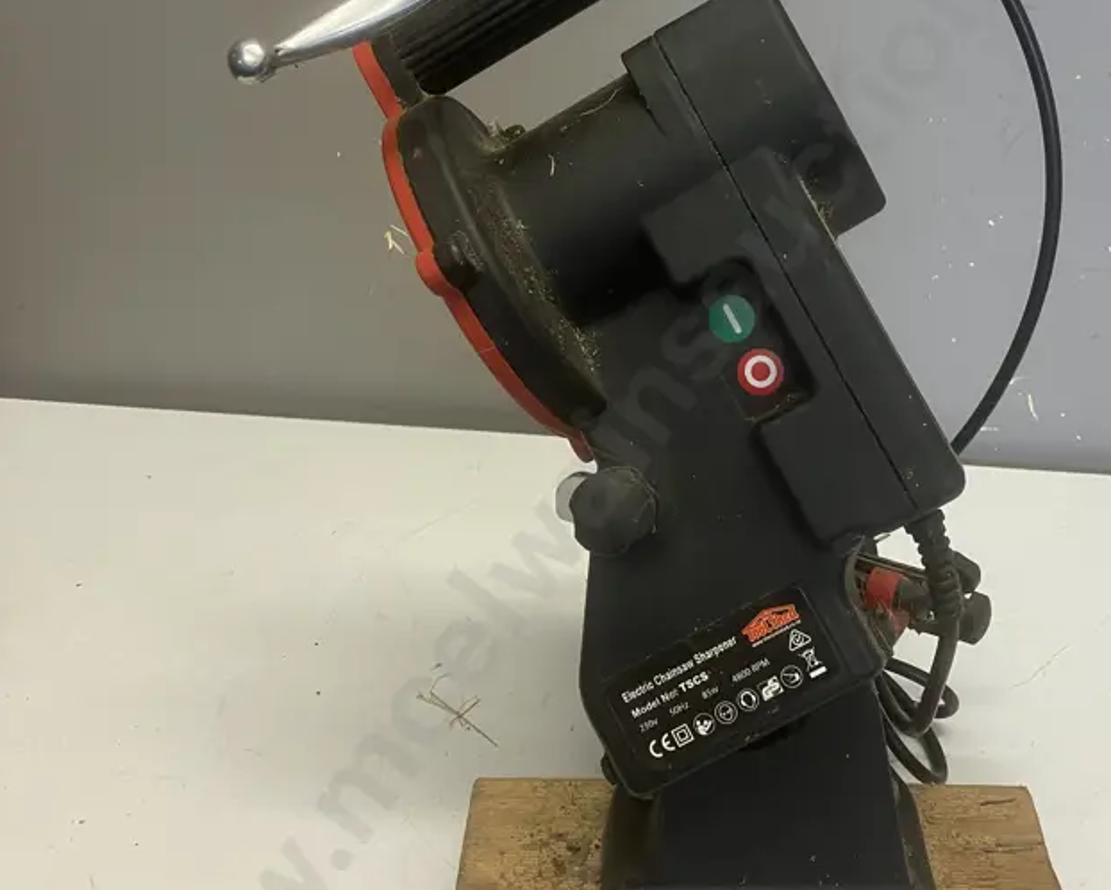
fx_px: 1480
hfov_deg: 40.9
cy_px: 366
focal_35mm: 45
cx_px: 681
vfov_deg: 33.4
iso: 50
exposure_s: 1/50
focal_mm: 3.99
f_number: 1.8
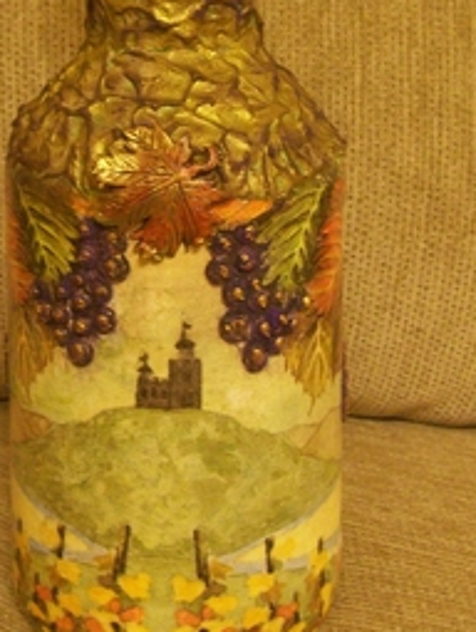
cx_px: 211
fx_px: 1097
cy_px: 159
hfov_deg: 24.5
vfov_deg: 31.6
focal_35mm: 60
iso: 200
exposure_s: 1/8
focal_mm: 6.1
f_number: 2.7
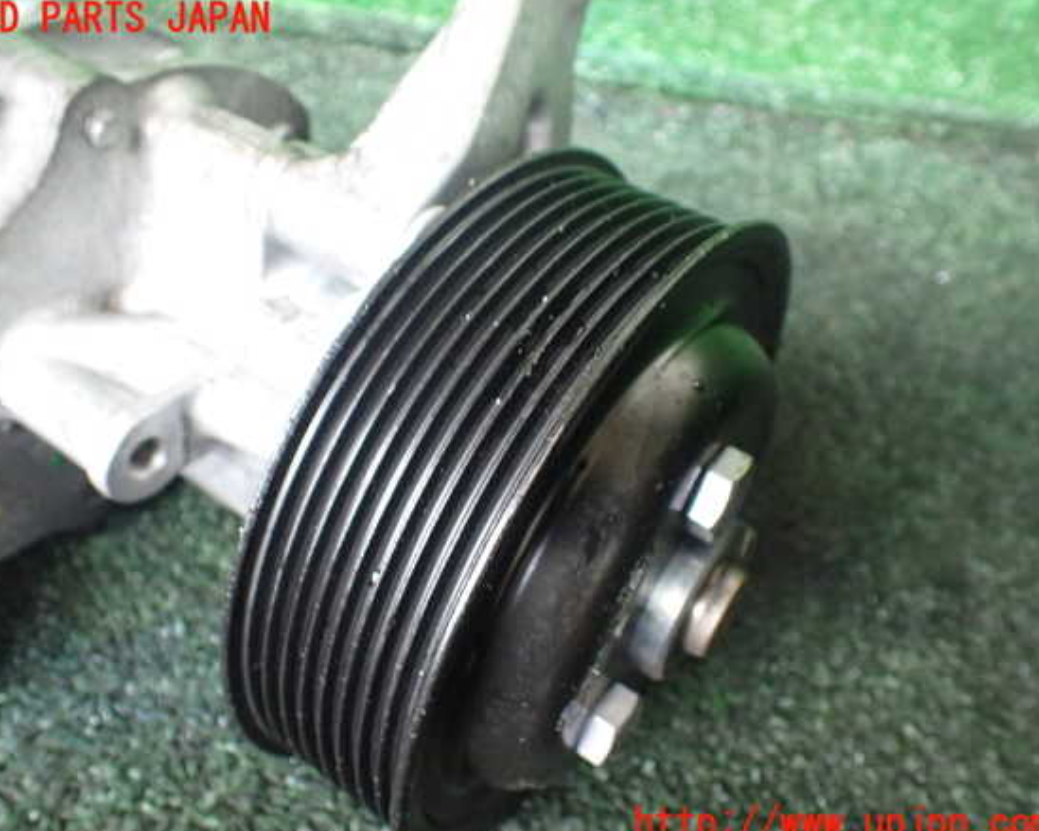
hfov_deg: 55.6
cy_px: 422
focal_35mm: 32
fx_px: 984
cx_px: 494
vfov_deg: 45.8
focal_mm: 5.4
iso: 800
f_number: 2.3
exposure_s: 1/30
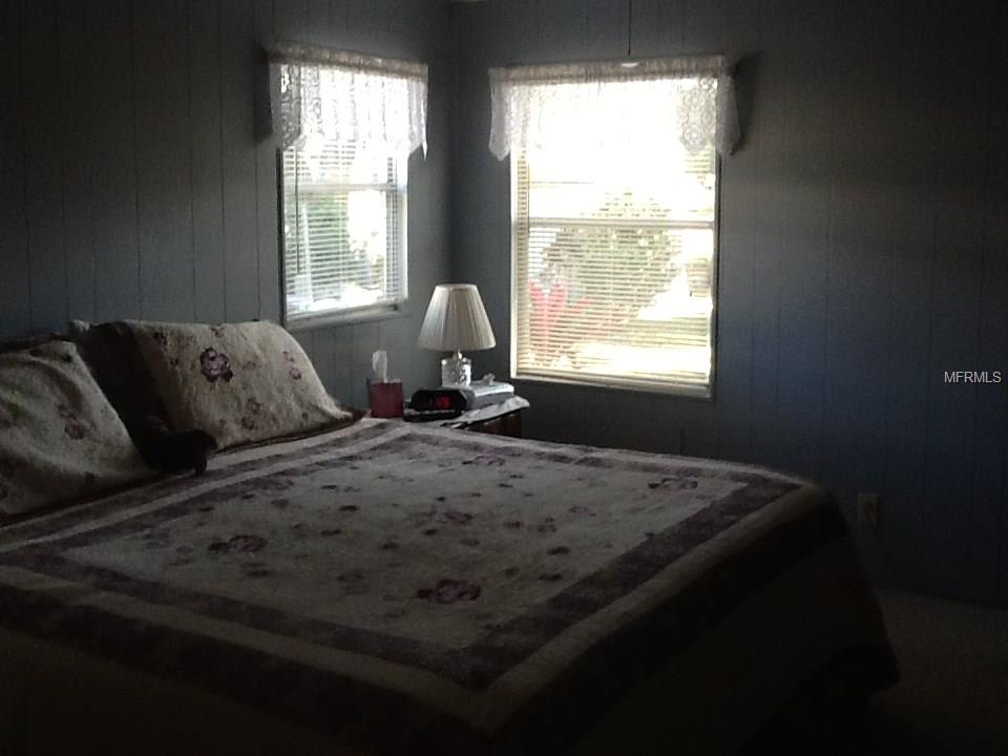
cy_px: 378
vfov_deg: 32.9
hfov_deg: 42.9
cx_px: 504
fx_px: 1281
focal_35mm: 44
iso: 64
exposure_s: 1/30
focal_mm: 2.03
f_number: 2.4
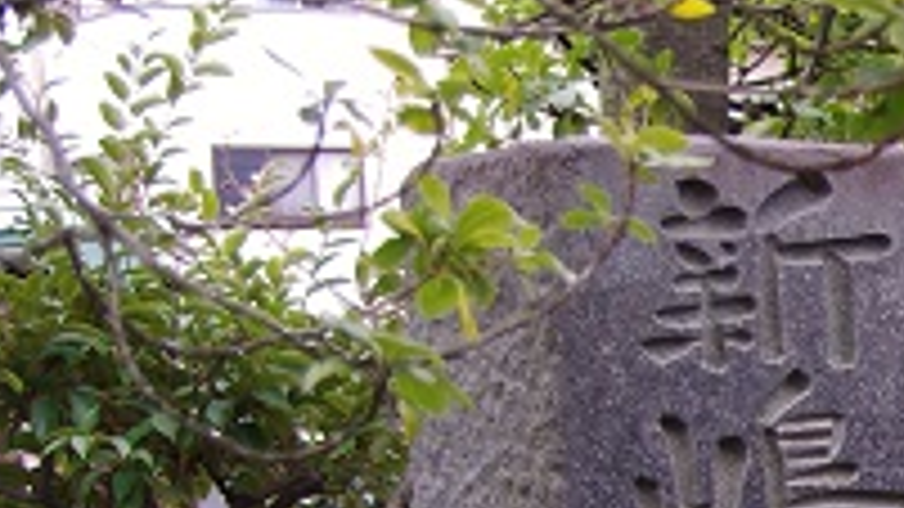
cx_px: 1286
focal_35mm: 131
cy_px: 663
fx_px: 3142
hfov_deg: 15.3
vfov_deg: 9.1
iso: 100
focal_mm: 21
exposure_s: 1/50
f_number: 4
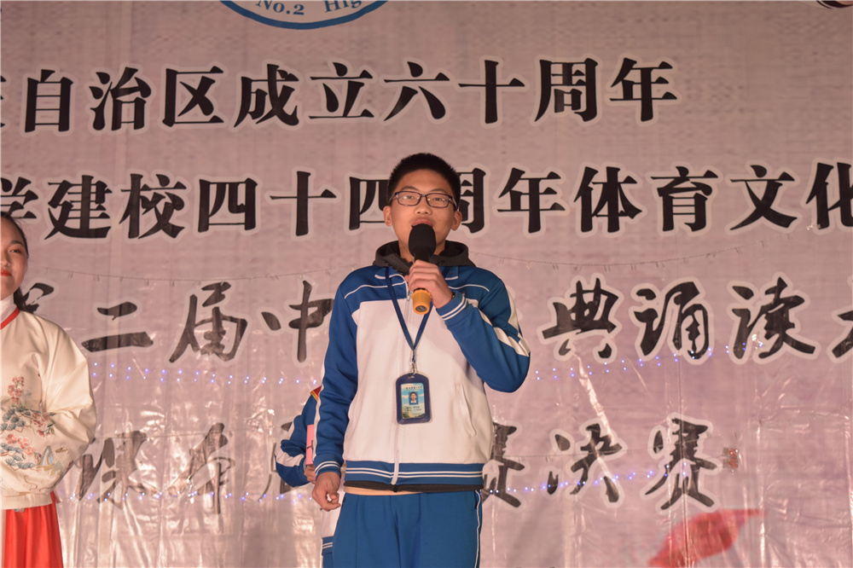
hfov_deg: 28.1
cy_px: 284
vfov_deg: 18.9
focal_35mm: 72
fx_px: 1705
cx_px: 426
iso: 320
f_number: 5.3
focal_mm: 48
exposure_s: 1/80
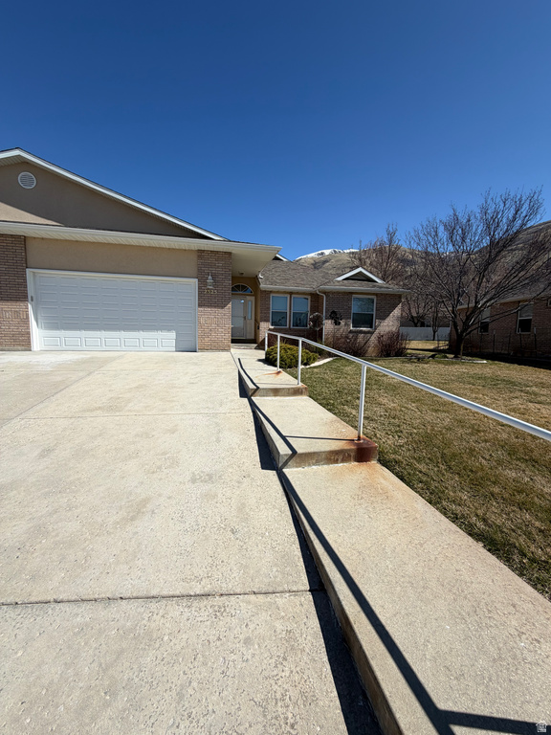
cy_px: 368
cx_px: 276
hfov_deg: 85.7
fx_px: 297
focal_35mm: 14
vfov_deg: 102.1
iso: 20
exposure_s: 1/1285
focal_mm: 2.22
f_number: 2.2
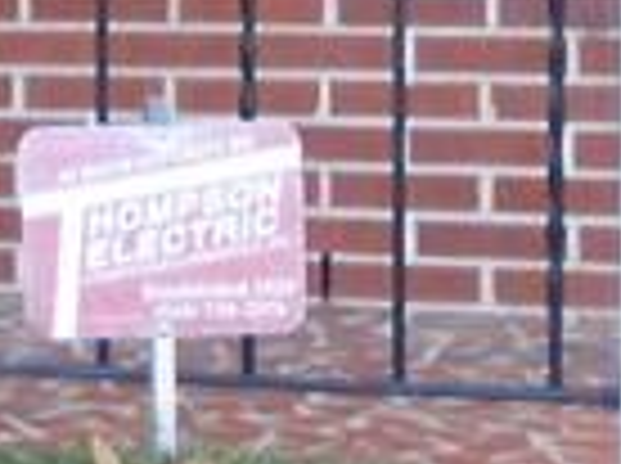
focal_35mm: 193
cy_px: -95
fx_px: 3456
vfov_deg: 7.6
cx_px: -1310
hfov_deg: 8.4
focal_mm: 4.6
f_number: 3.5
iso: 100
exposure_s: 1/30
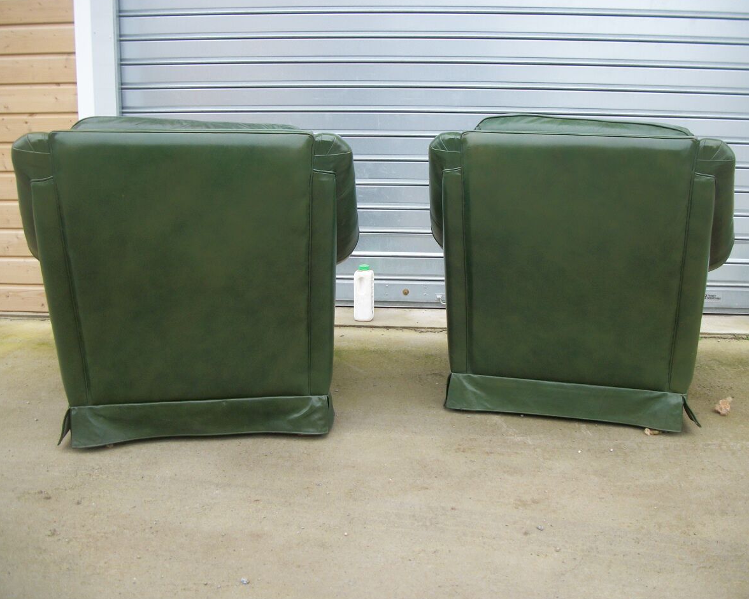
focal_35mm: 34
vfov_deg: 43.4
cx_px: 394
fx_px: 754
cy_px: 297
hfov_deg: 52.8
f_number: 2.9
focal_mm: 5.7
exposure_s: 1/125
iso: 80
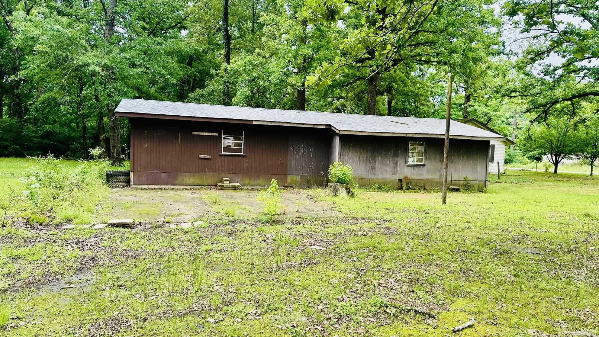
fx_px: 429
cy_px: 168
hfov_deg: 69.9
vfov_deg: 42.9
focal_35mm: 27
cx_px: 303
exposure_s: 1/580
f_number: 1.78
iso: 80
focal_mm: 6.86
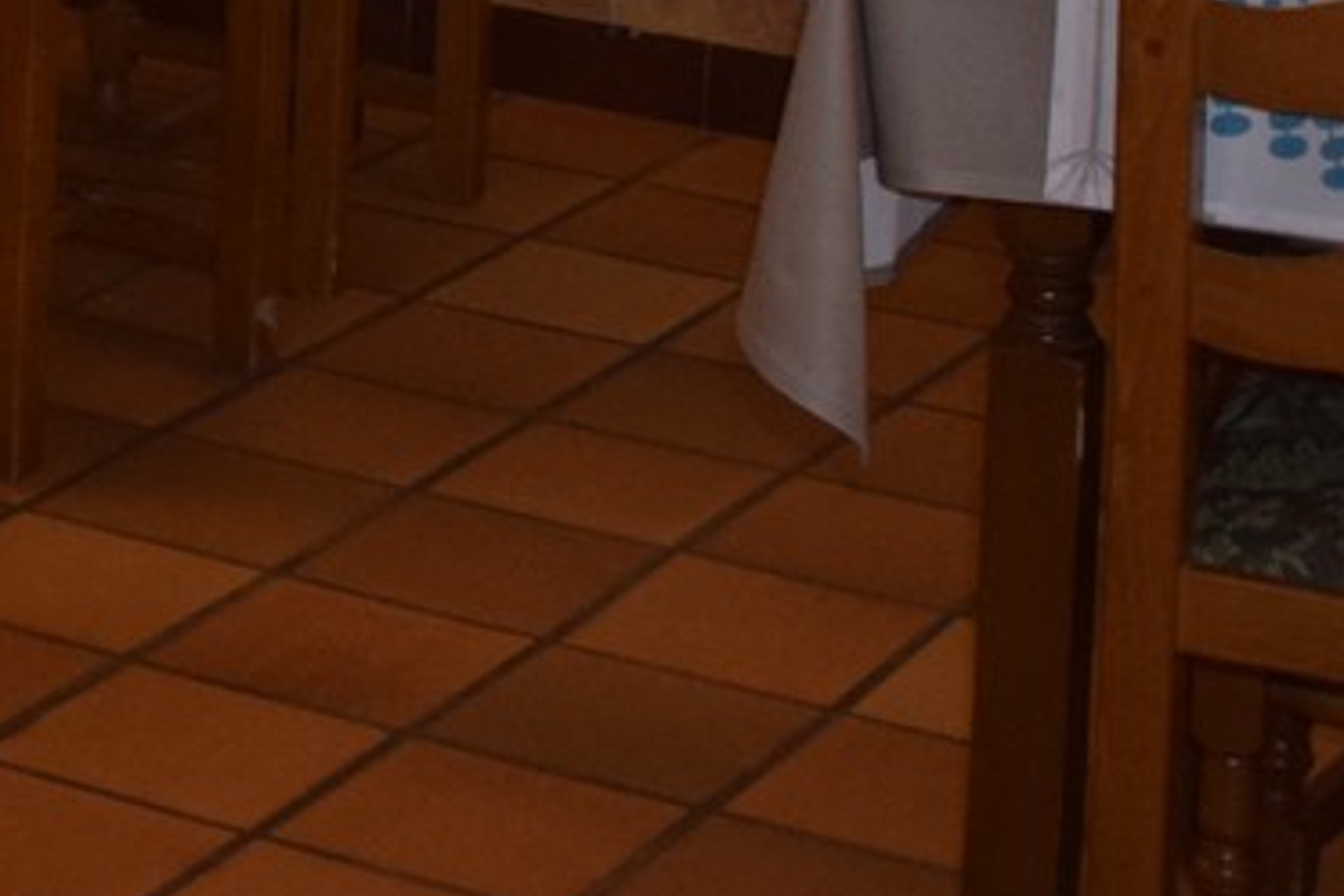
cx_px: -791
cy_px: -1209
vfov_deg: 8.7
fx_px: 5413
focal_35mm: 145
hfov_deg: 13.2
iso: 900
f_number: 3.5
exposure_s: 1/60
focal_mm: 18
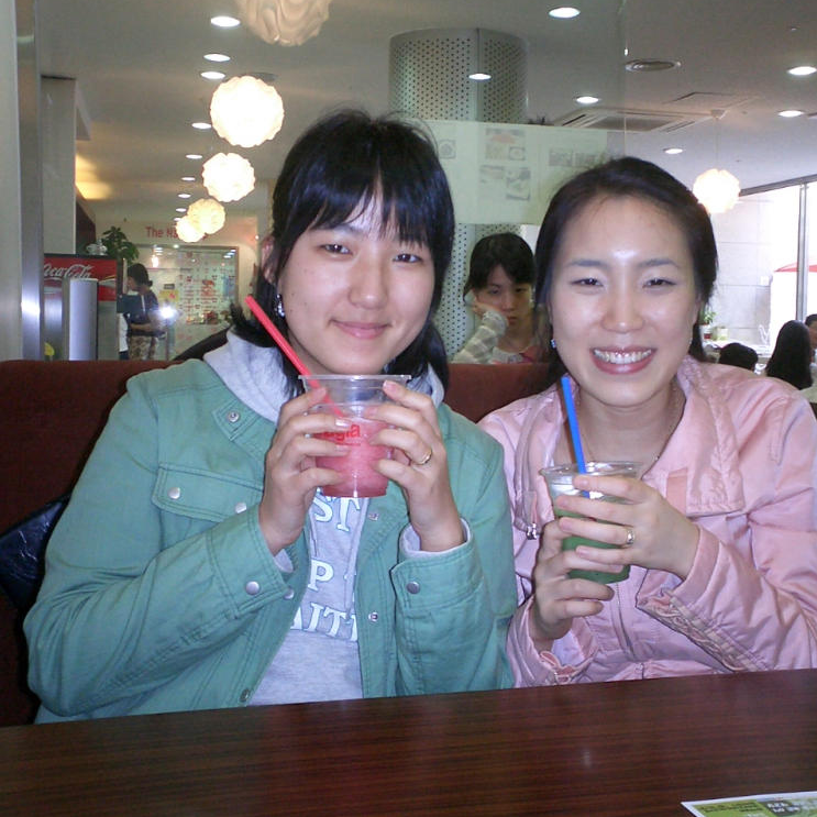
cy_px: 407
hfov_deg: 38.3
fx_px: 1175
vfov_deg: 38.3
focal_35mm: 44
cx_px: 462
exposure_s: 1/40
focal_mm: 5.6
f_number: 3.5
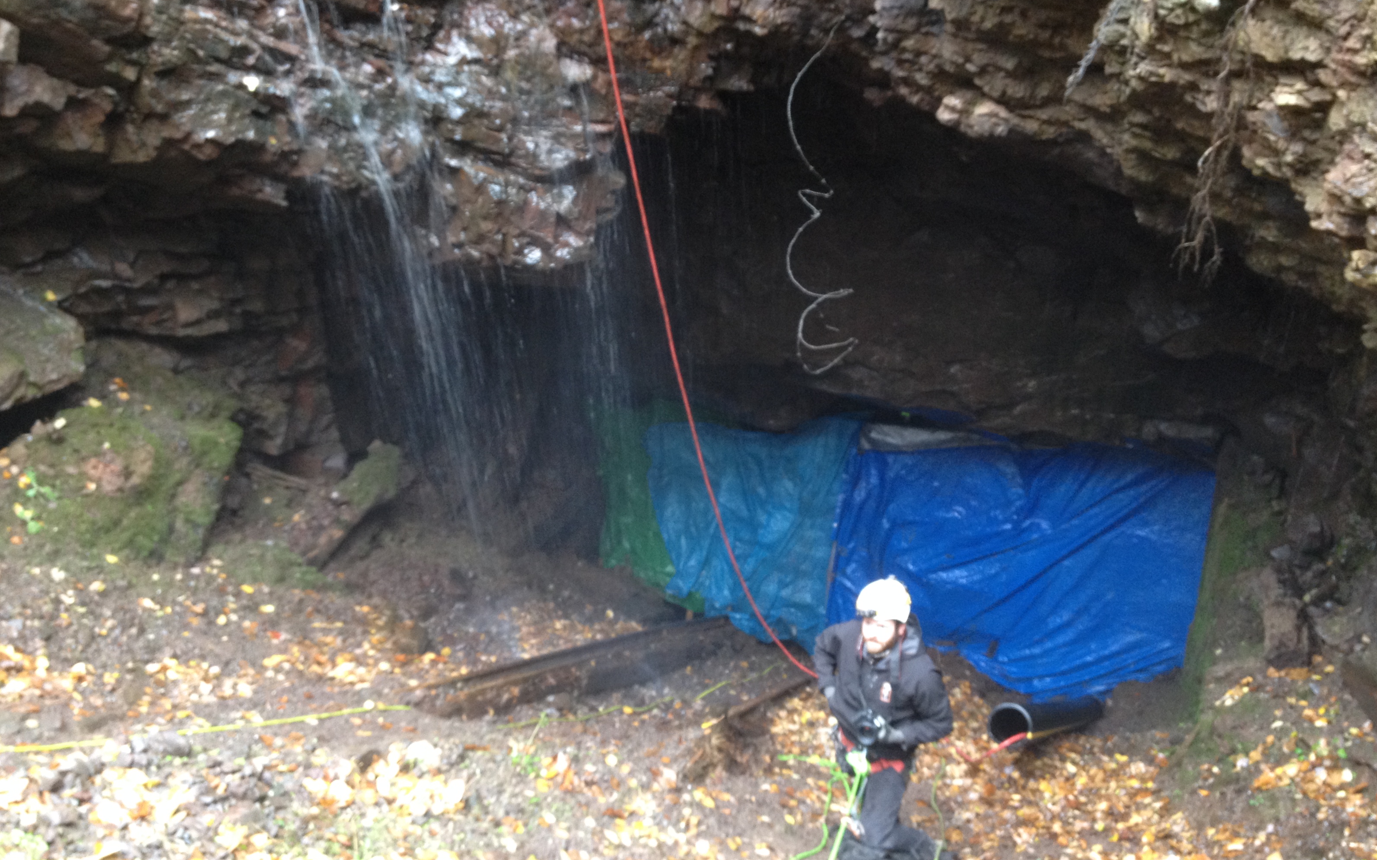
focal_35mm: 38
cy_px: 439
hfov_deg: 51.5
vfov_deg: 33.6
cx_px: 677
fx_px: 1426
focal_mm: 4.28
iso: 125
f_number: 2.4
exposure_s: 1/20
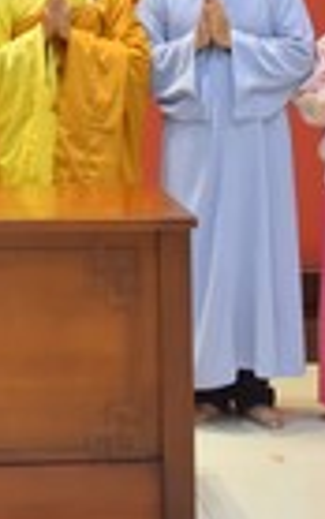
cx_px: -56
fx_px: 2166
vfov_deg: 13.1
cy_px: -217
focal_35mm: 153
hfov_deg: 8.5
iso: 800
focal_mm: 32
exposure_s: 1/60
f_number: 5.6
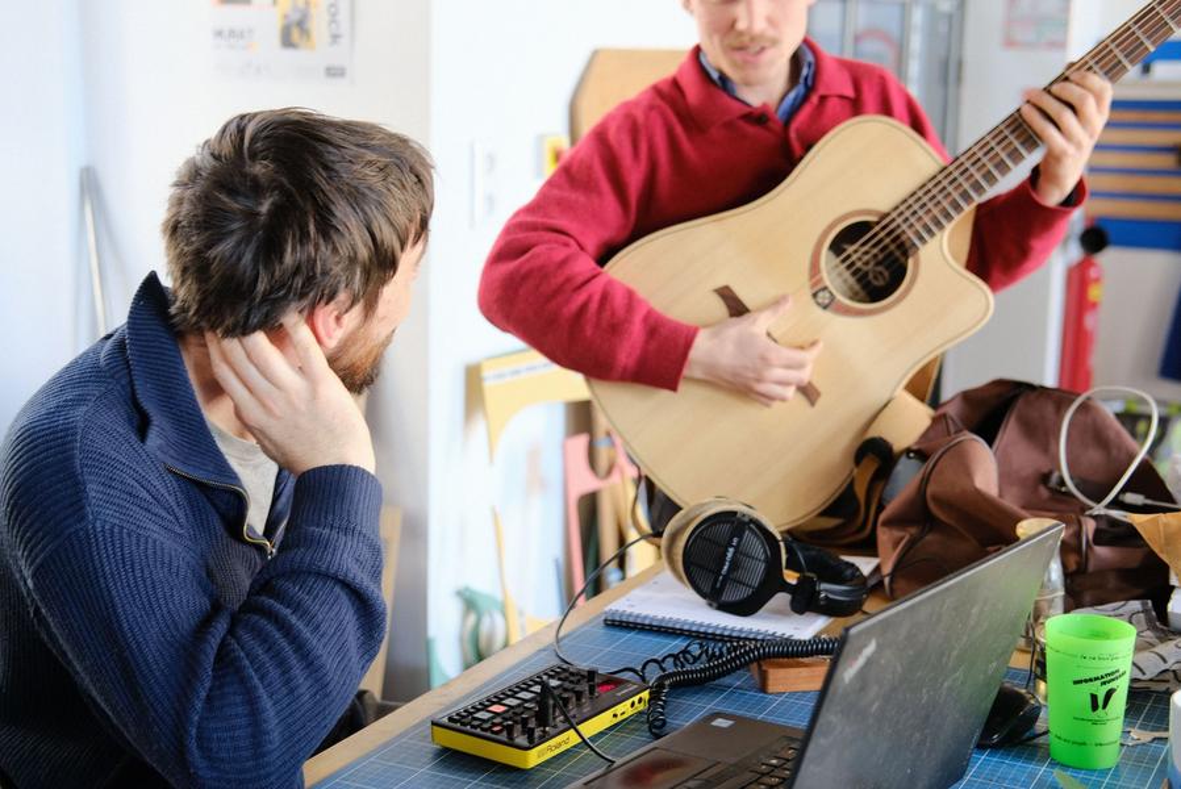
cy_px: 394
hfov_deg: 37.5
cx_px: 590
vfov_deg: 25.6
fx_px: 1740
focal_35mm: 53
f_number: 2.8
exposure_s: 1/60
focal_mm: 35
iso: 800
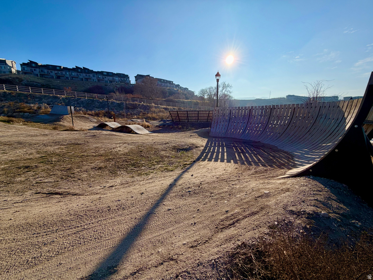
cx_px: 186
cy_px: 140
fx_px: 151
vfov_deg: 85.7
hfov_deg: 102.1
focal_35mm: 14
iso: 20
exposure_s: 1/1656
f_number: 2.2
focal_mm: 2.22
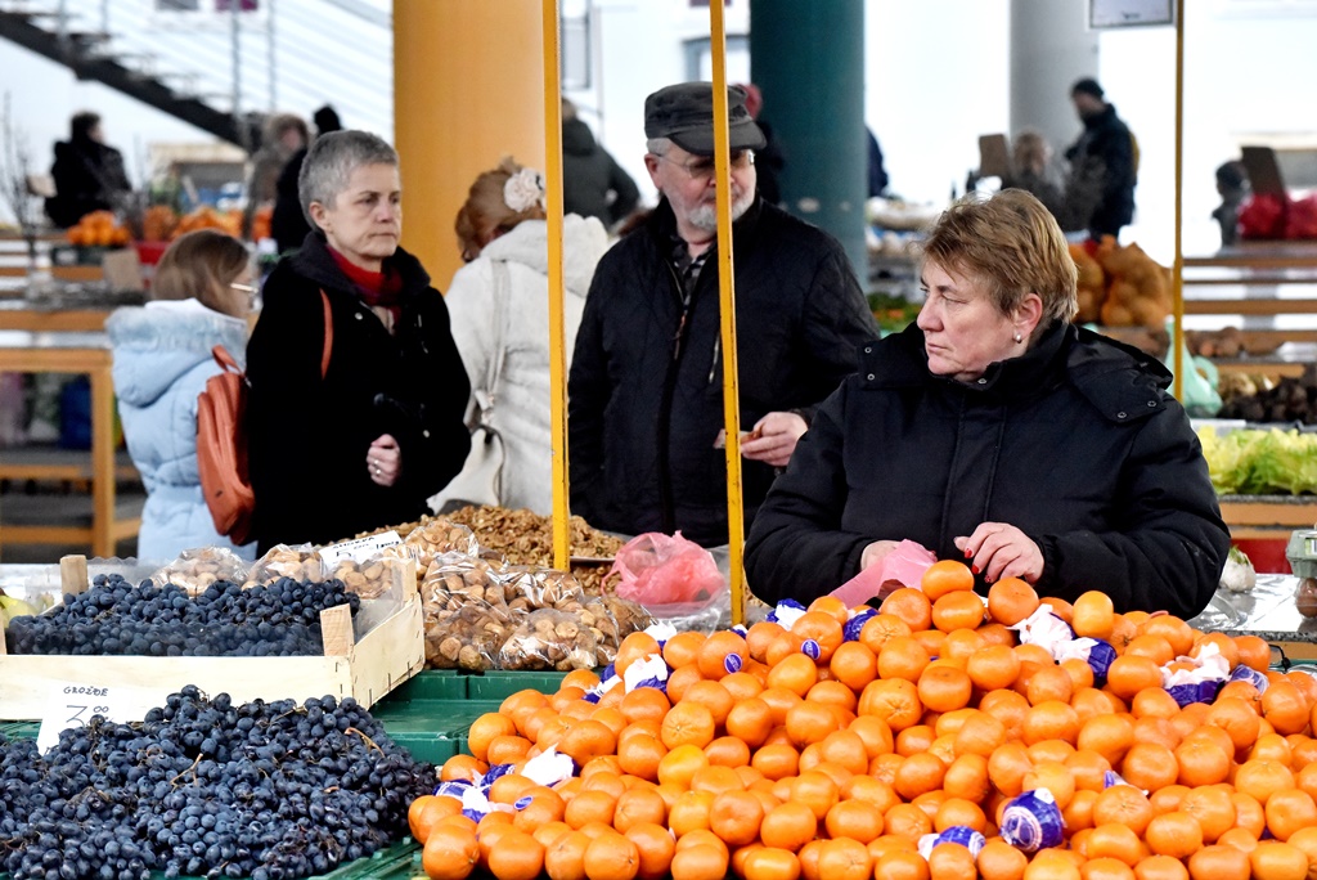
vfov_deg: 10.2
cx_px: 658
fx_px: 4941
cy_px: 440
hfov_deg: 15.2
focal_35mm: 135
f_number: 7.1
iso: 4000
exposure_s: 1/4000
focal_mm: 135
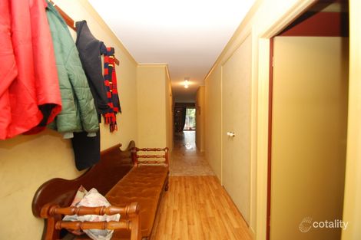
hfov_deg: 100.4
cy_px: 120
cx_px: 180
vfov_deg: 77.3
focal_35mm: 15
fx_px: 150
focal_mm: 10
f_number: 4
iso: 720
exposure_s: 1/60
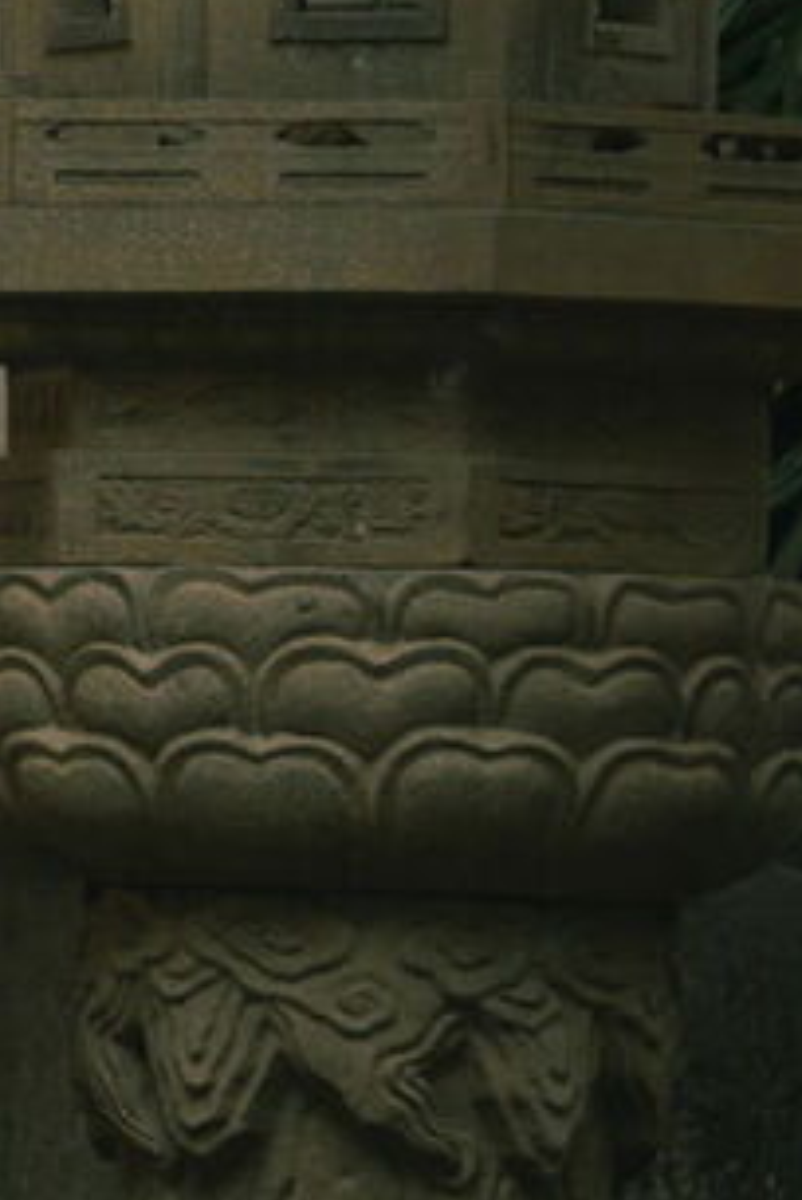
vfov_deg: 3.9
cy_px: -1080
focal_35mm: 526
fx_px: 17536
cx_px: -708
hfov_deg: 2.6
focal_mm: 102
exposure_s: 1/320
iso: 320
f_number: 2.8
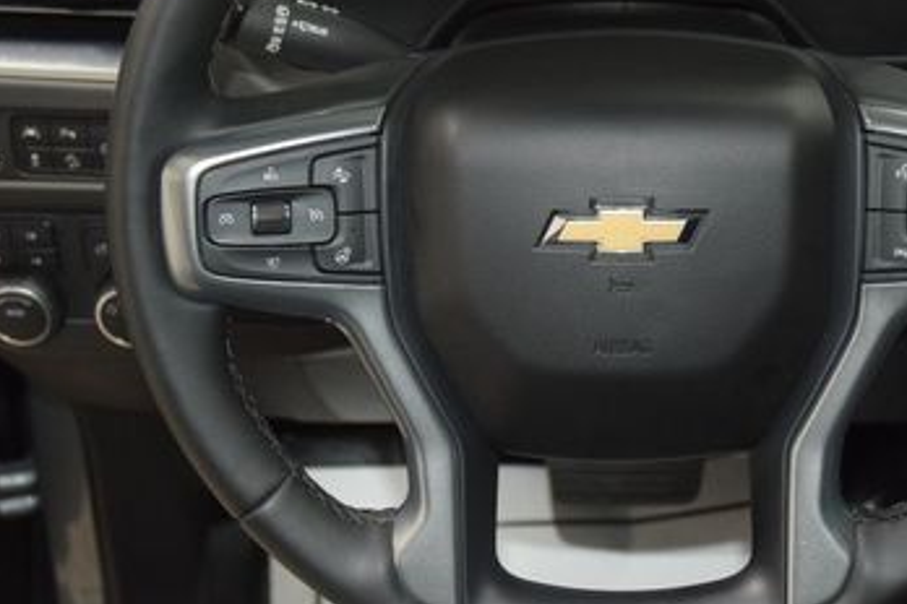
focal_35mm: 69
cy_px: 139
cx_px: 615
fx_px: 1736
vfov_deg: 19.6
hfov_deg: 29.1
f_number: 3.8
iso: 1800
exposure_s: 1/50
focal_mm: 25
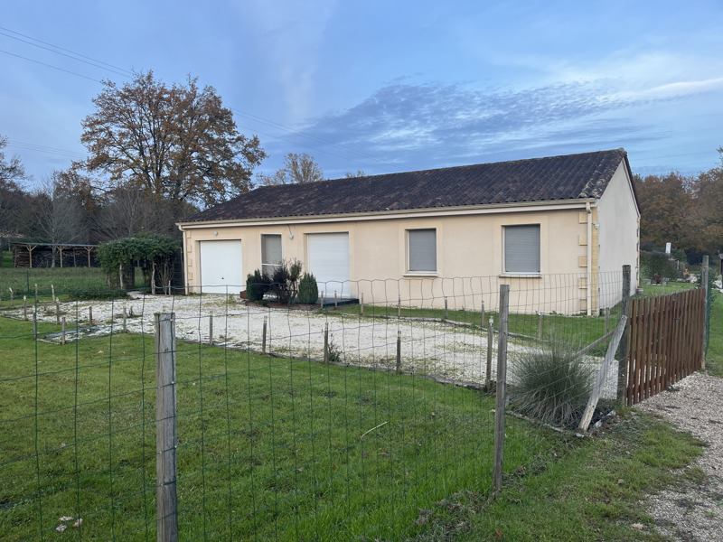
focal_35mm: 26
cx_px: 362
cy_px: 271
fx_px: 543
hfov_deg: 67.3
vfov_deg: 53.1
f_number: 1.6
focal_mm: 5.1
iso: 50
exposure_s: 1/121
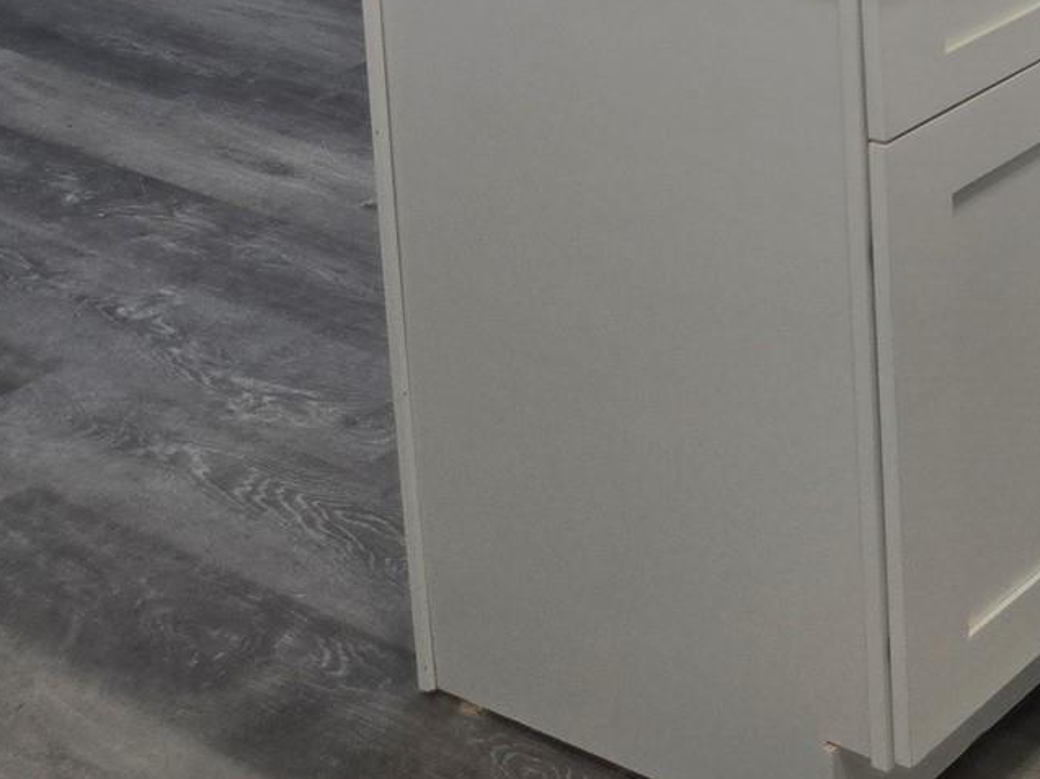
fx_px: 2222
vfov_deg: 17.4
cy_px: -461
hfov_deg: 21.7
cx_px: 1587
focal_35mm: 74
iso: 50
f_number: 1.8
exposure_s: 1/120
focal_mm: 5.4
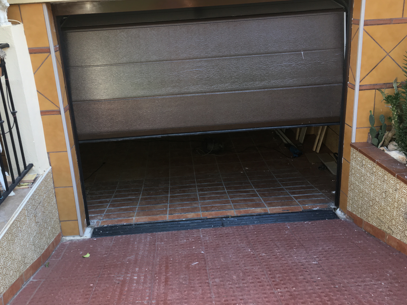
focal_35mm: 34
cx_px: 185
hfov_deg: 53.9
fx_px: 400
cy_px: 129
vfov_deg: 41.7
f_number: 2.2
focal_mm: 4.15
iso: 40
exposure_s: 1/100
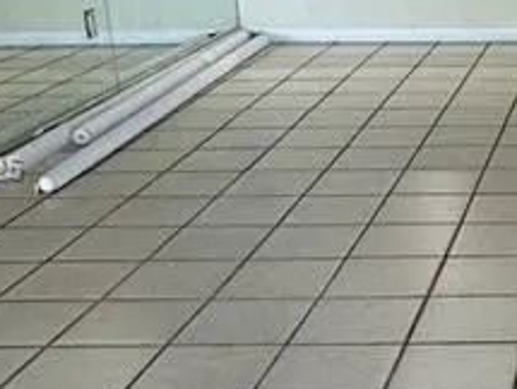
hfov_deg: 22.5
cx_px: 664
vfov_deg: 18.9
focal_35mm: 78
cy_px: 170
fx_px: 1167
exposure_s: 1/120
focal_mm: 2.22
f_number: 2.2
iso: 160
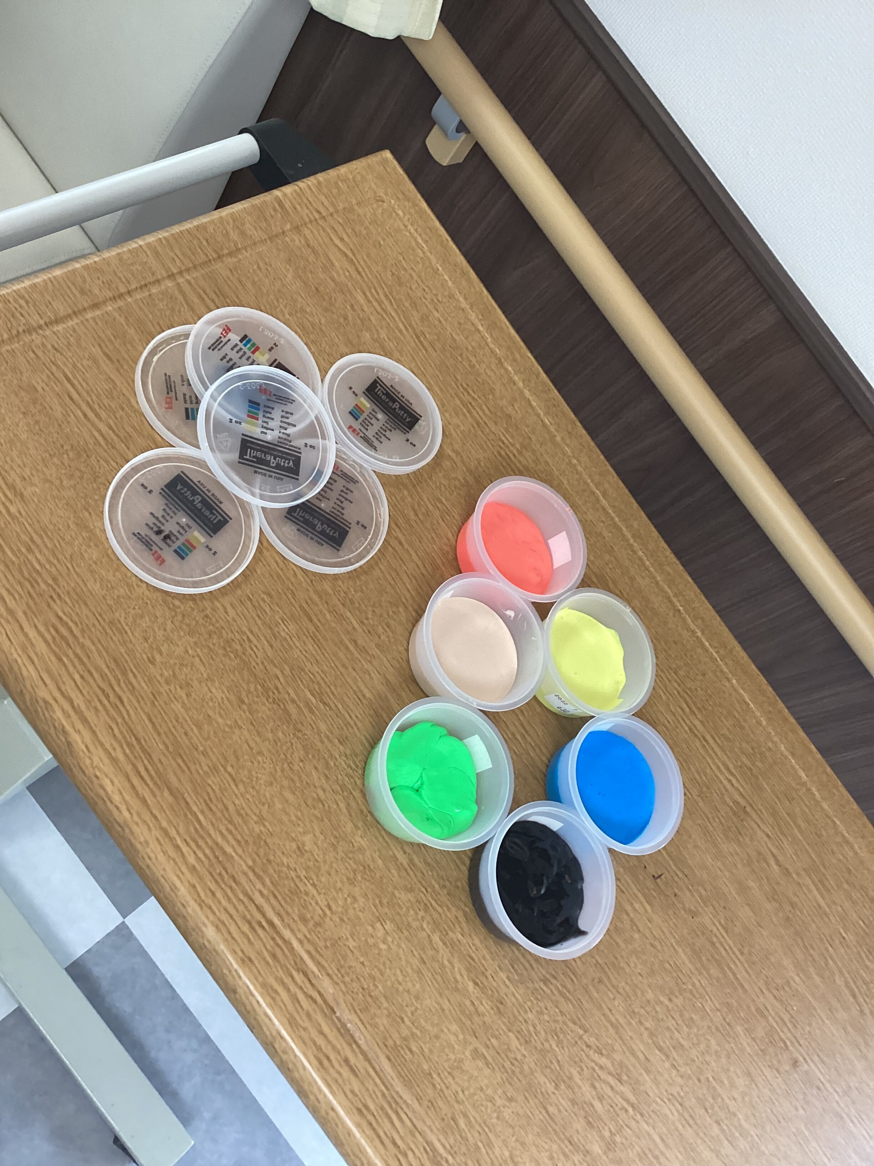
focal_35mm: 31
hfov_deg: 45.4
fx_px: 1044
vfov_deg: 58.4
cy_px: 583
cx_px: 437
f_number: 2.4
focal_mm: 3.3
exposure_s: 1/50
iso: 125
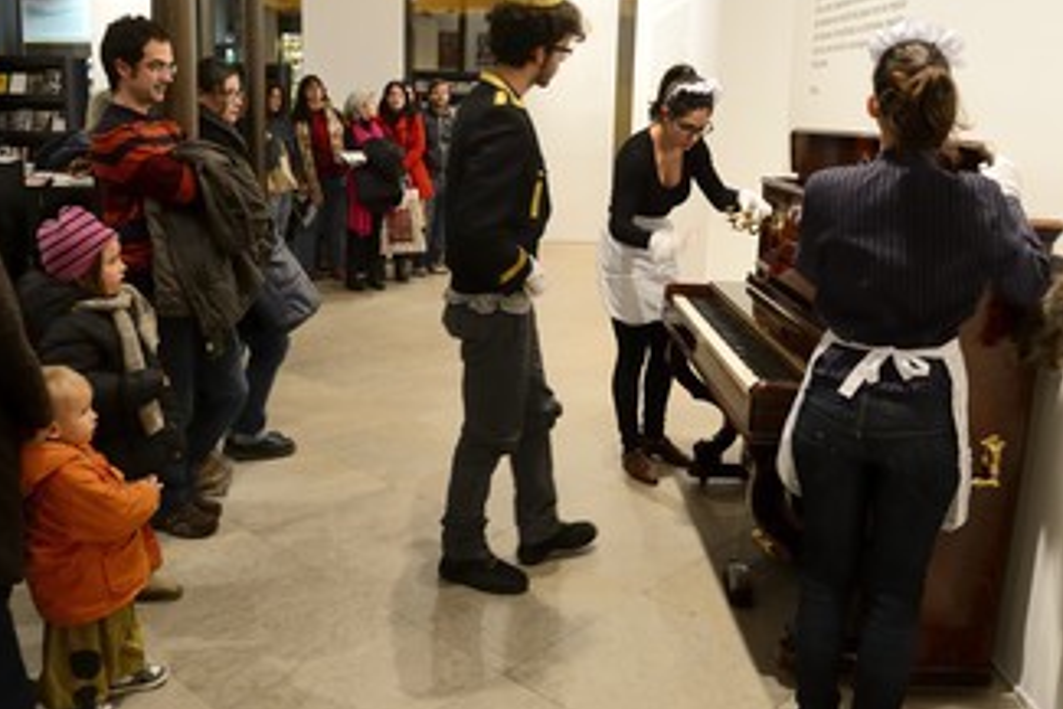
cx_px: 549
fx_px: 916
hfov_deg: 60.2
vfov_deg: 42.3
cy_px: 304
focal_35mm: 31
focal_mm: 24
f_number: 3.5
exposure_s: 1/20
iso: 800
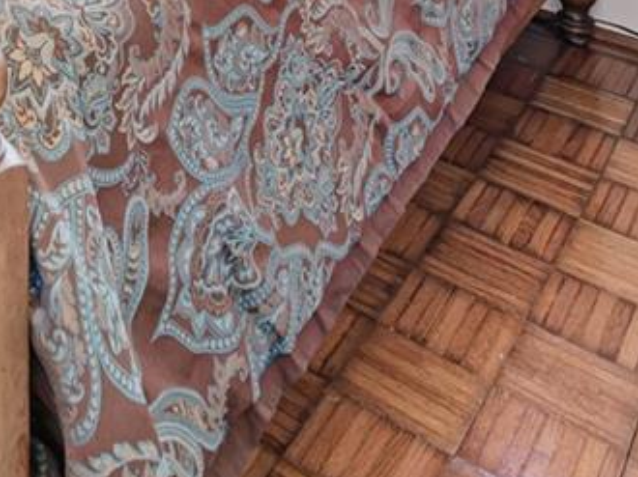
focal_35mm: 56
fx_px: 1031
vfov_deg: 17.3
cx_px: -101
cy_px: -519
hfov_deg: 30.0
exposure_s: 1/13
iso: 200
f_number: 9
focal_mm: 12
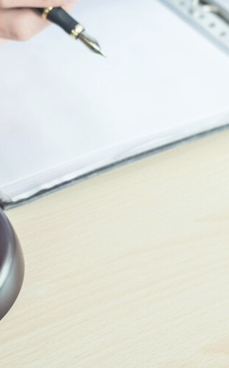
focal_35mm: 104
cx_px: 88
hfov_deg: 12.6
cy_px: 110
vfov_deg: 19.9
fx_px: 1040
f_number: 3.2
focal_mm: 27.7
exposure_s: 1/125
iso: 500
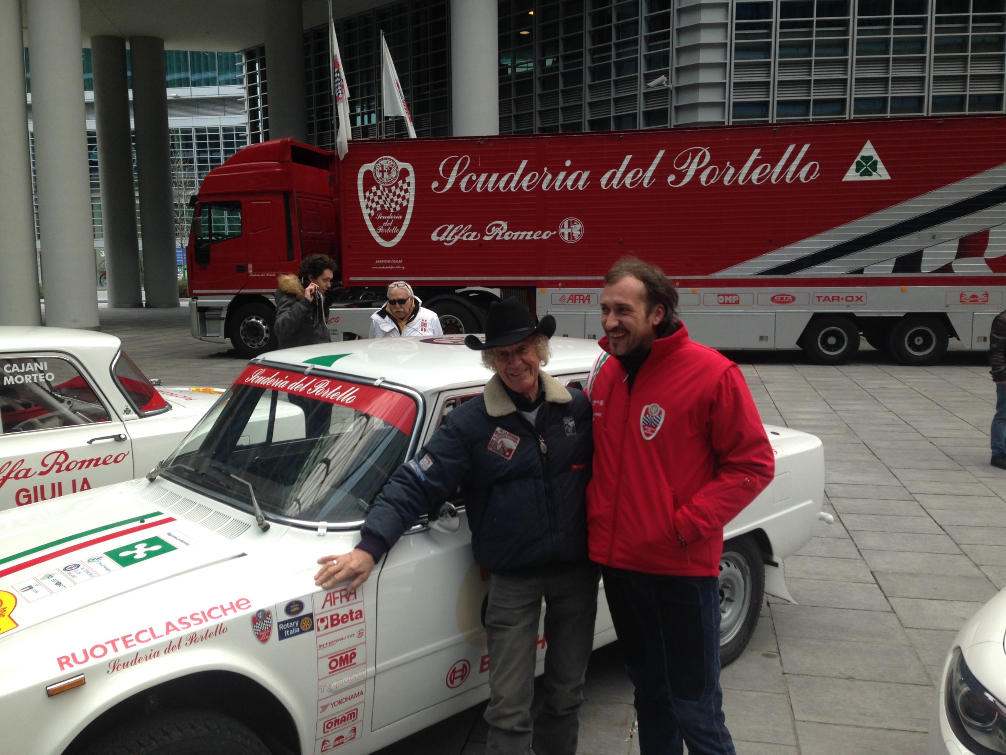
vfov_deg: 42.9
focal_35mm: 33
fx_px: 959
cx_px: 503
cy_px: 378
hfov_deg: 55.4
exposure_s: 1/120
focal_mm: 4.12
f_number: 2.4
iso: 50
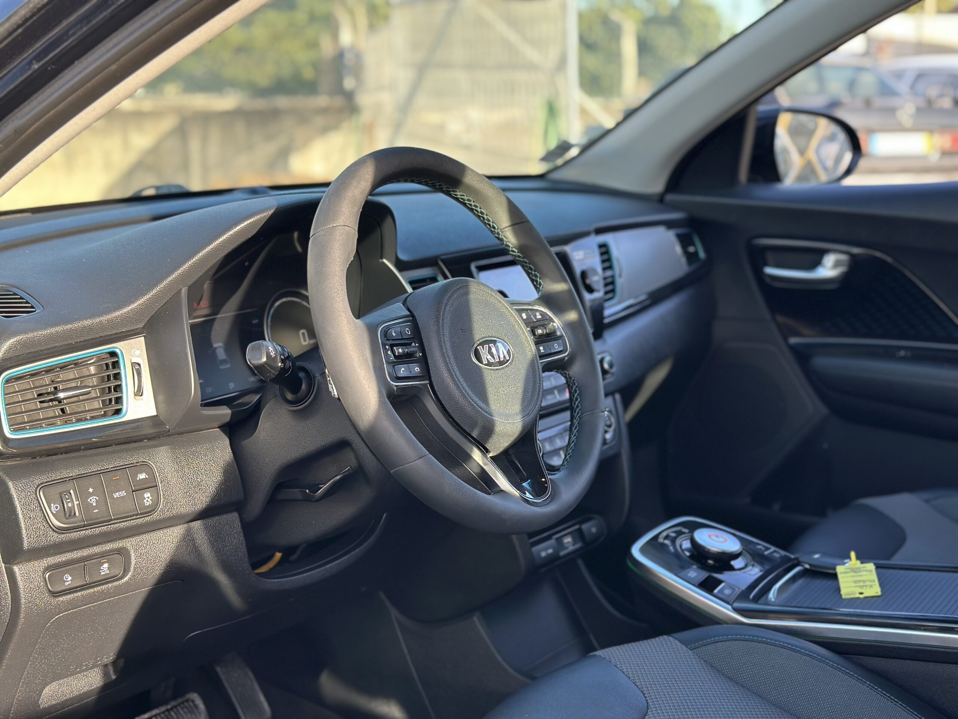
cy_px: 360
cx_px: 479
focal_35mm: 48
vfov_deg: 30.3
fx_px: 1328
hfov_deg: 39.7
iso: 80
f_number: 1.78
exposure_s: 1/332
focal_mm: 6.86
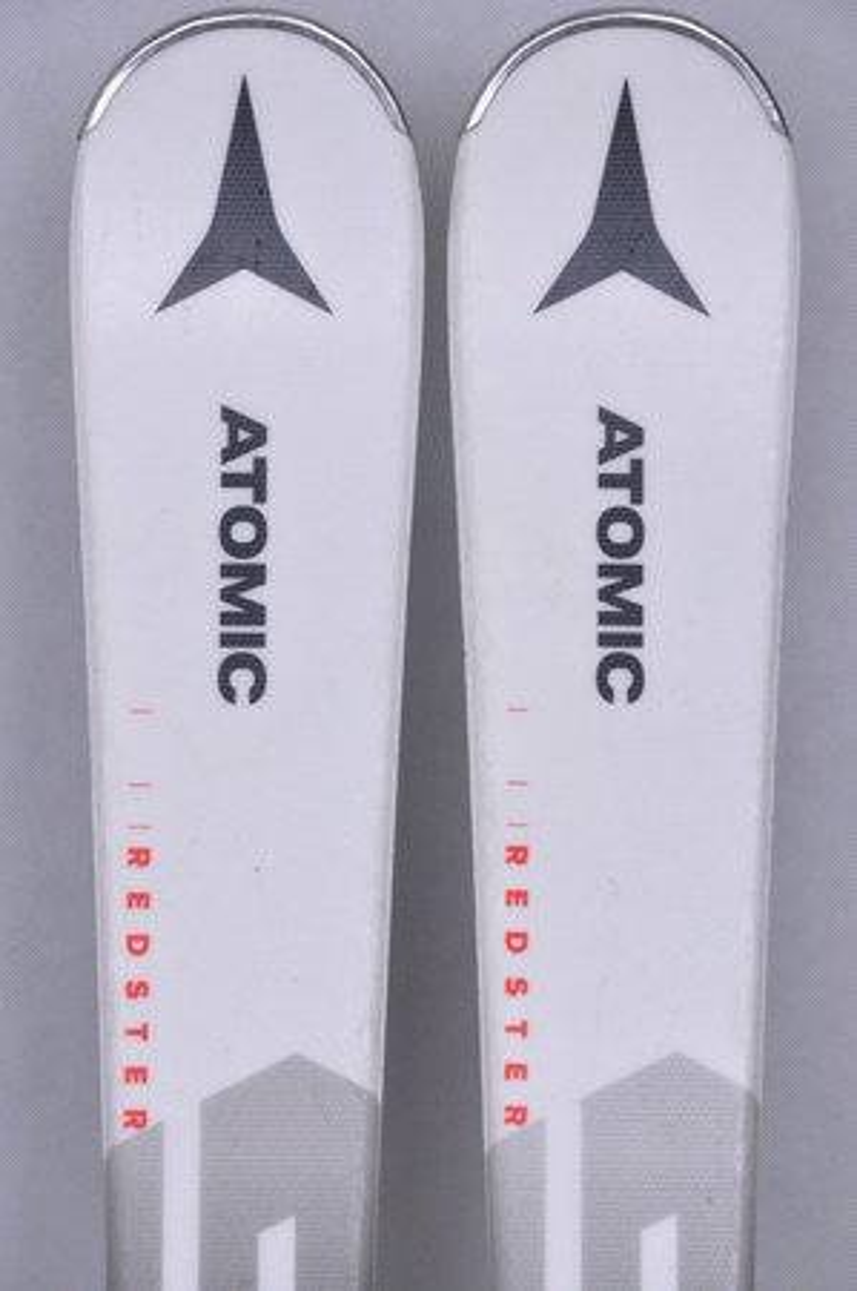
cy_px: 646
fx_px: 5637
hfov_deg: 8.7
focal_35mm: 158
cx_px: 428
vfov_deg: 13.1
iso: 3200
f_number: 9.5
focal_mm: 105
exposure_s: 1/125
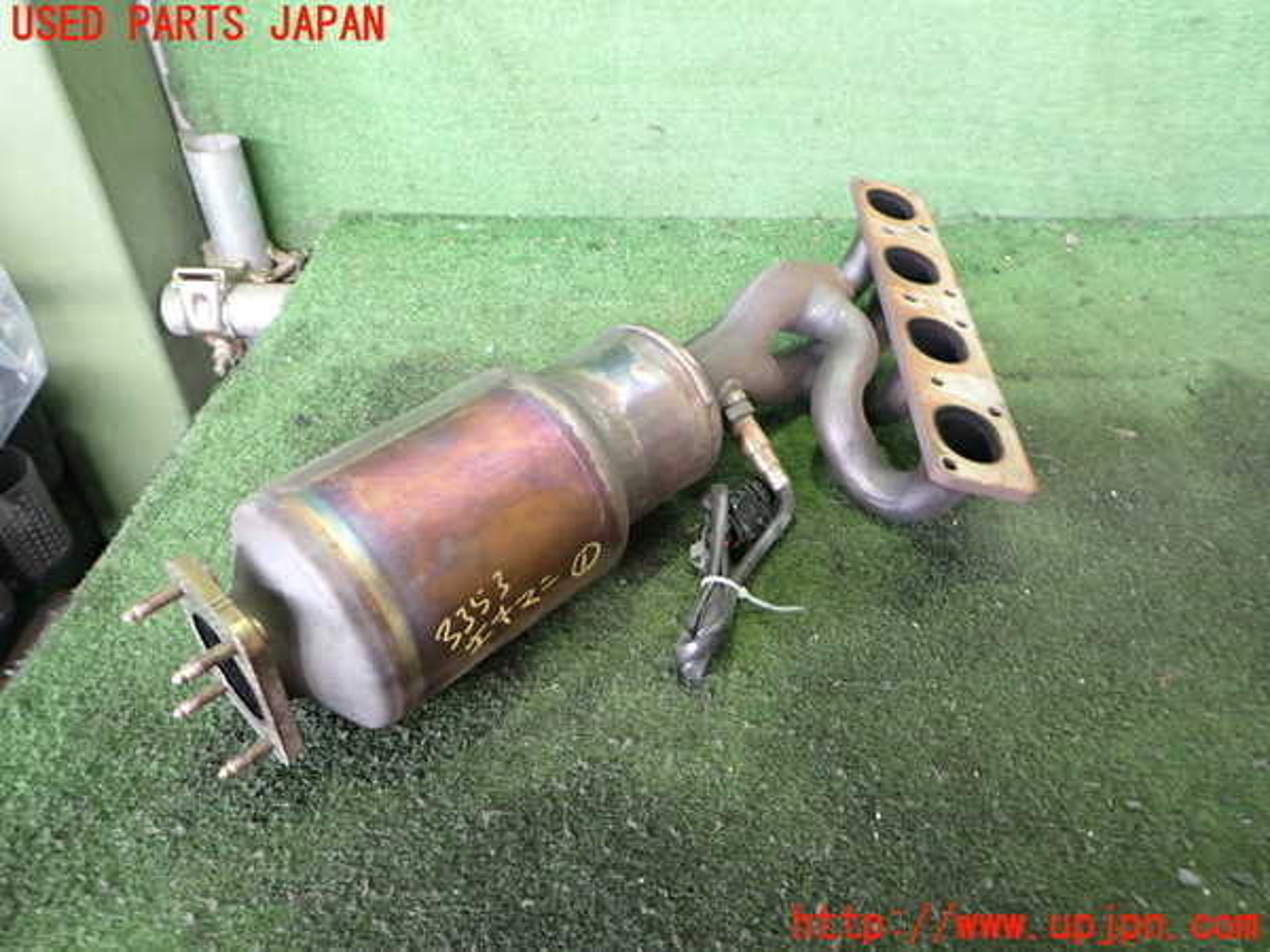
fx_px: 917
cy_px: 476
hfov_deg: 69.4
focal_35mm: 25
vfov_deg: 54.9
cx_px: 635
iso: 320
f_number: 2
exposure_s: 1/30
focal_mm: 4.5
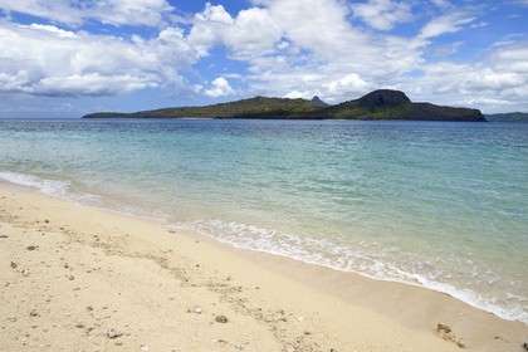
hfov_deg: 73.7
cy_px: 176
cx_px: 264
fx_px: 352
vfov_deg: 53.1
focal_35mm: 24
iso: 200
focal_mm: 24
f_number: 14
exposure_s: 1/320
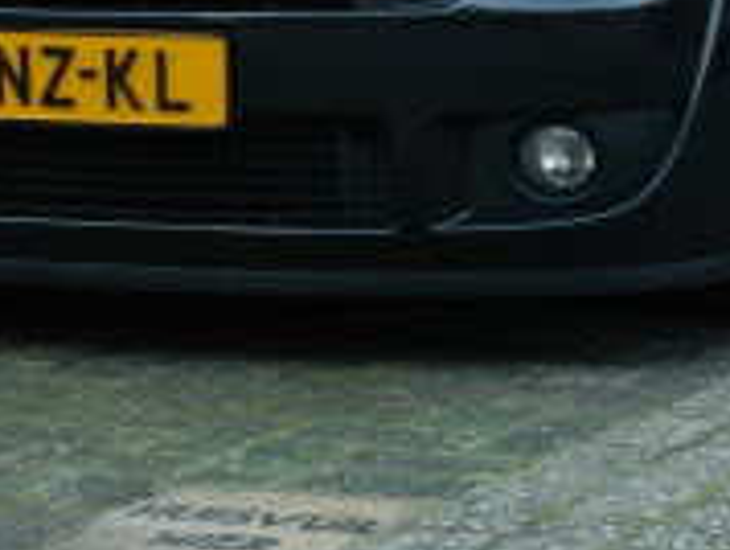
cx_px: 705
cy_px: 49
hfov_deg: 10.7
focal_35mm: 184
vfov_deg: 8.1
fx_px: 3886
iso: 180
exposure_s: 1/40
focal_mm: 7.3
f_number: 3.5
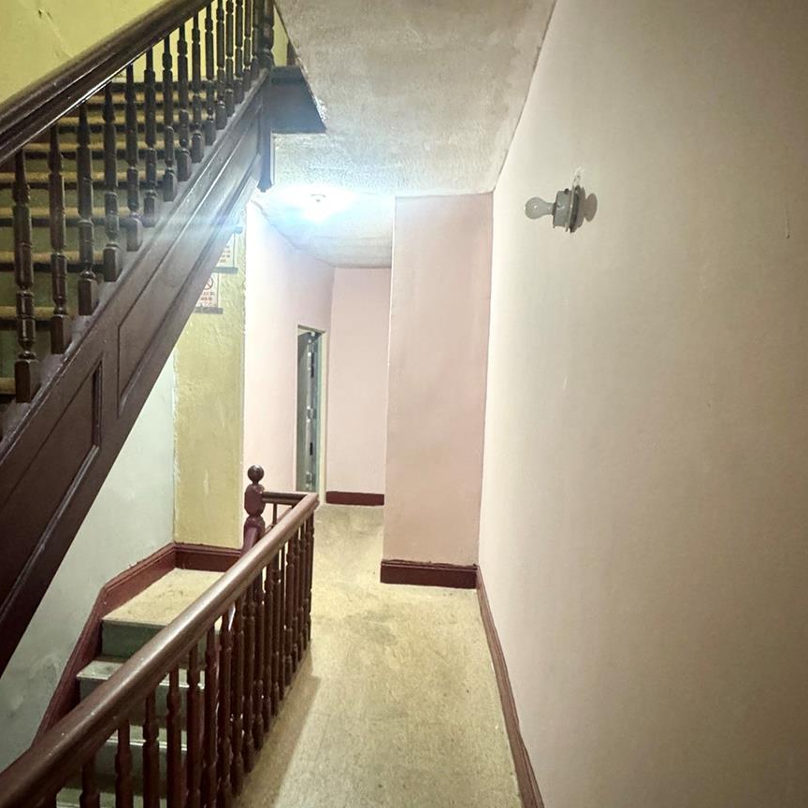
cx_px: 360
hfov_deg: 69.4
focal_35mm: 22
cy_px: 434
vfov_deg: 69.5
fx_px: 581
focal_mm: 2.22
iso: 800
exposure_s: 1/60
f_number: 2.2
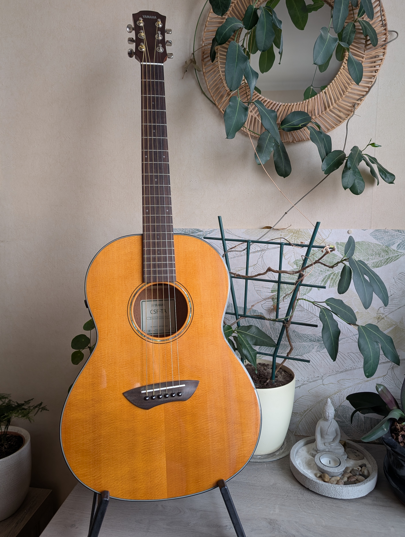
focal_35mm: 26
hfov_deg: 53.2
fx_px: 405
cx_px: 202
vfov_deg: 67.2
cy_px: 258
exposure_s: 1/23.8
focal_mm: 6.9
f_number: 1.68
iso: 26
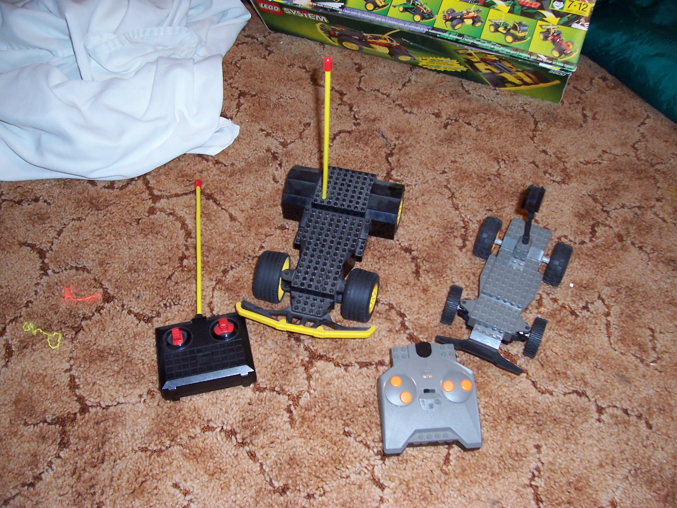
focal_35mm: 34
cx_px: 338
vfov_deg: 41.8
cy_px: 254
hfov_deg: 54.0
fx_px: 665
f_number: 2.7
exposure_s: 1/60
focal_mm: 5.6
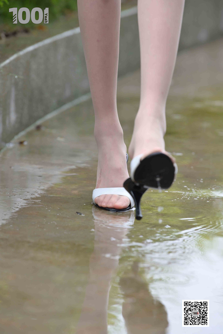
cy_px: 167
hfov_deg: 6.9
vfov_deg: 10.3
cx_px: 112
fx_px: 1858
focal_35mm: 200
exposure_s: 1/200
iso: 640
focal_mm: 200
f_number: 4.5
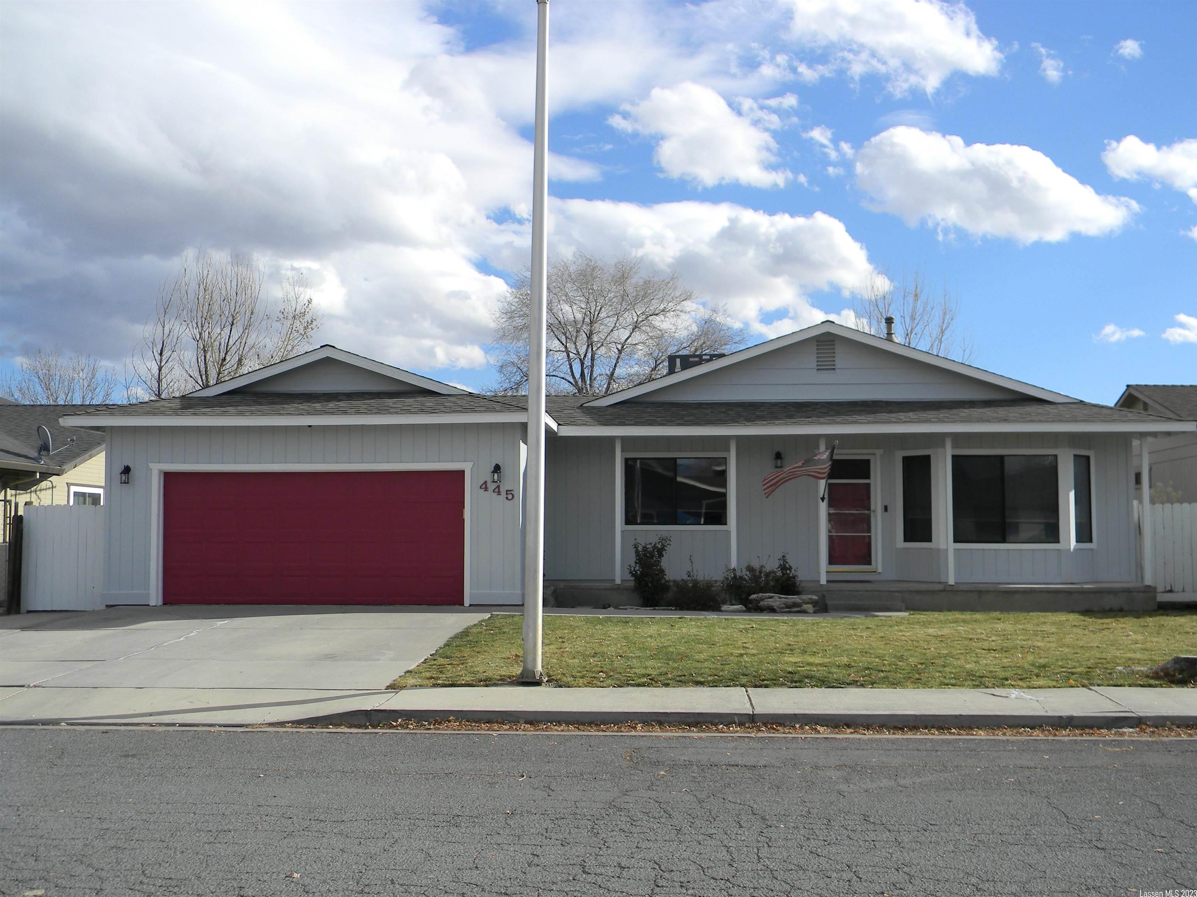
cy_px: 448
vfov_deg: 39.7
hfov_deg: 51.4
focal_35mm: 36
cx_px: 598
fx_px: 1245
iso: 80
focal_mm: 6.4
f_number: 7.4
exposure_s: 1/263
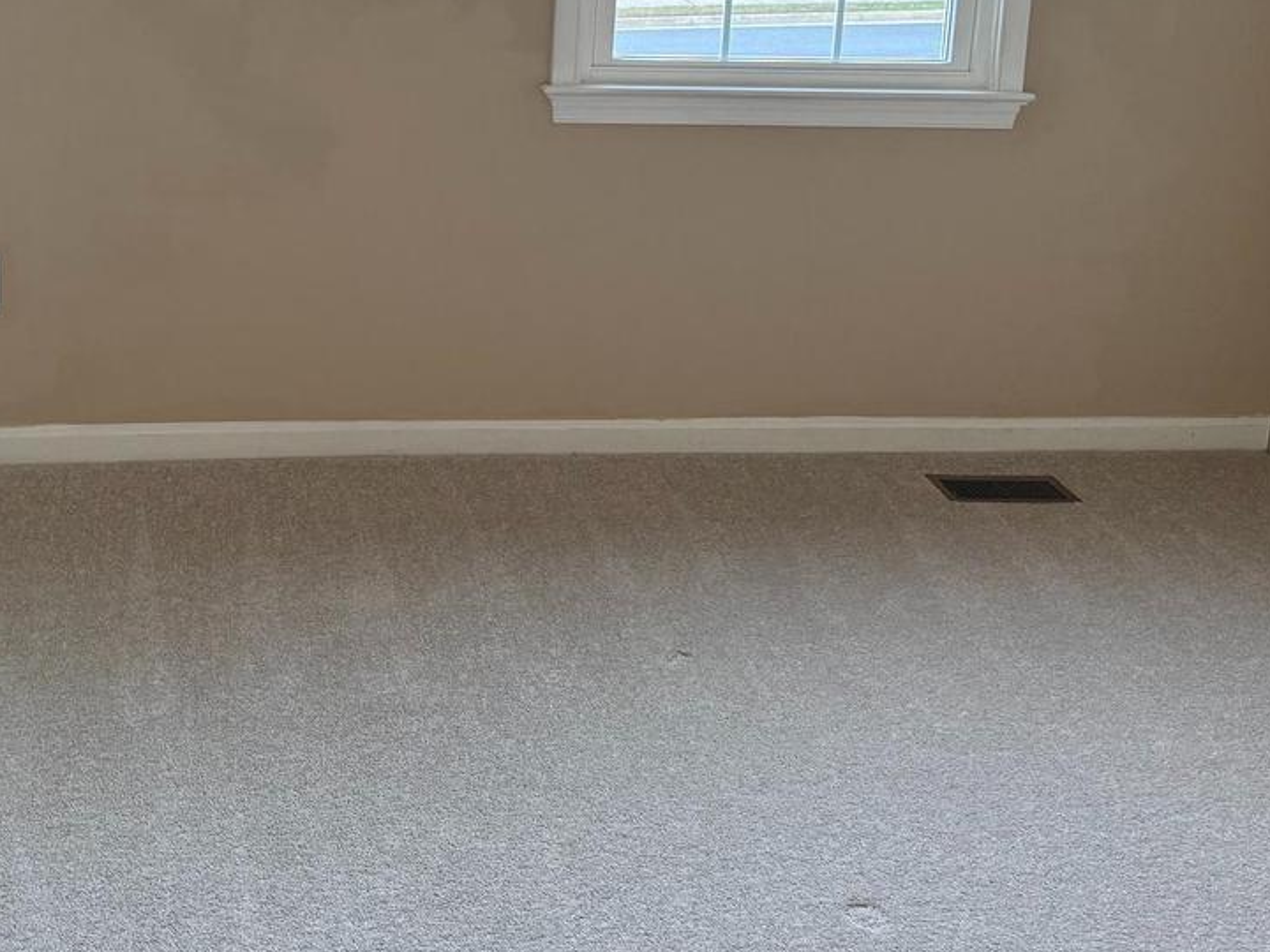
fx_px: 1761
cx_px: 349
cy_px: 28
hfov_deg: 38.8
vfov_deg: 28.6
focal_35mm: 48
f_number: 1.78
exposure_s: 1/60
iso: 250
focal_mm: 6.76
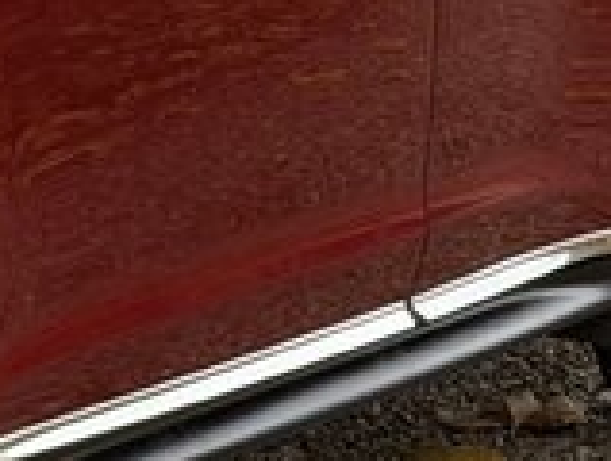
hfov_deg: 7.9
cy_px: 223
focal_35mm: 241
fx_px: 4263
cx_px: -480
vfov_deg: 6.2
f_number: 1.78
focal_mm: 6.76
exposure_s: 1/125
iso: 64
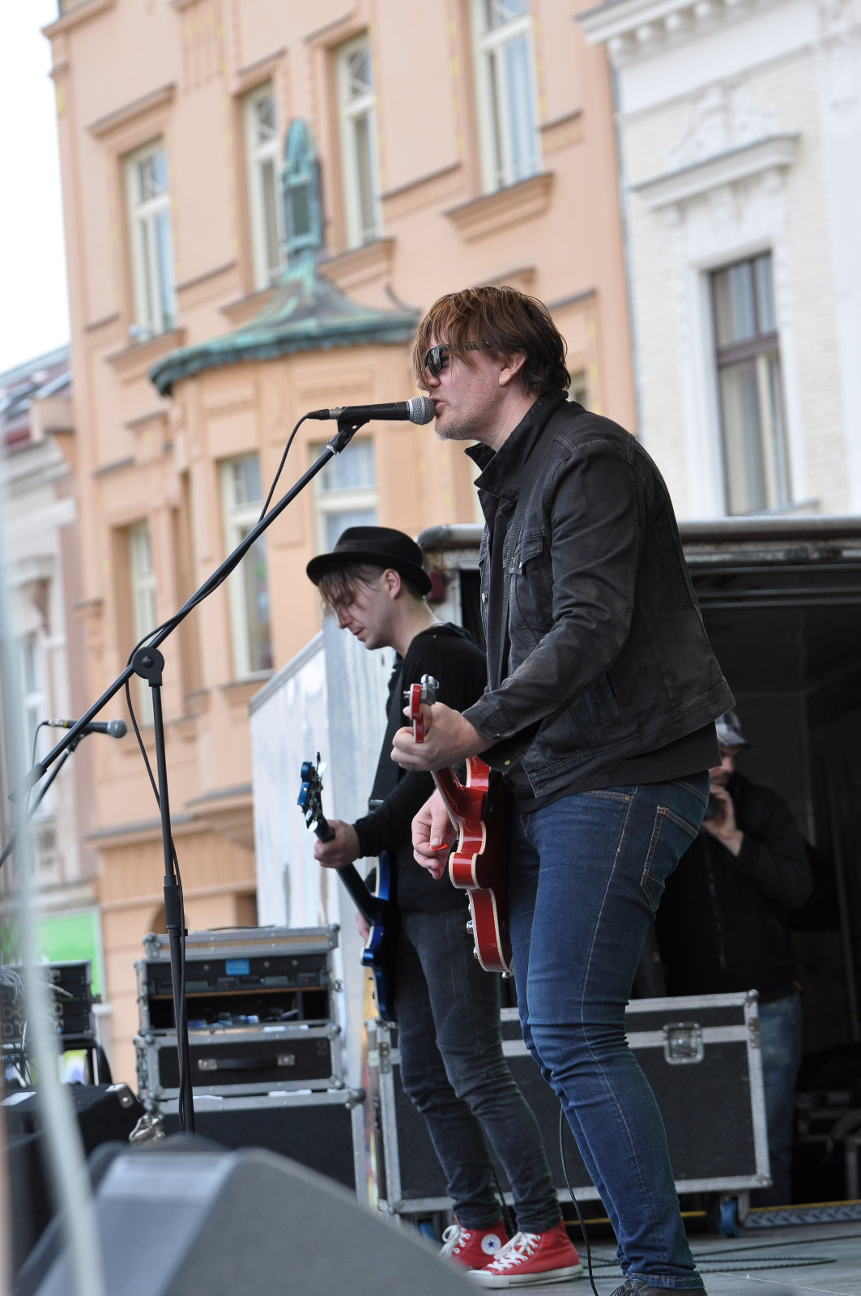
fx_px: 4585
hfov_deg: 10.7
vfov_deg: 16.1
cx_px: 430
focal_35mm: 128
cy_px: 648
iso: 200
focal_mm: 85
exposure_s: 1/400
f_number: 4
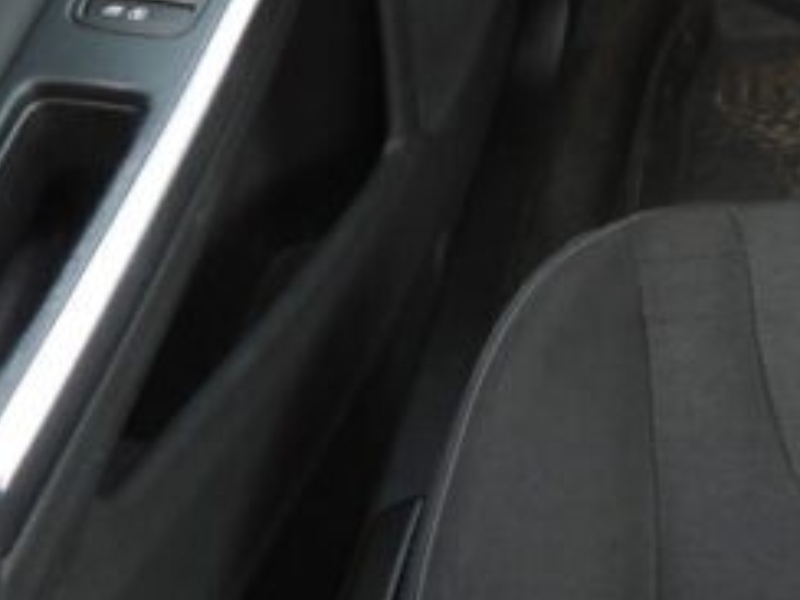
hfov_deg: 24.7
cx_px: 997
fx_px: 1618
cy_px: -151
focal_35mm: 70
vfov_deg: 19.6
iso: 100
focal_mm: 4.3
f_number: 2.8
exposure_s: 1/30
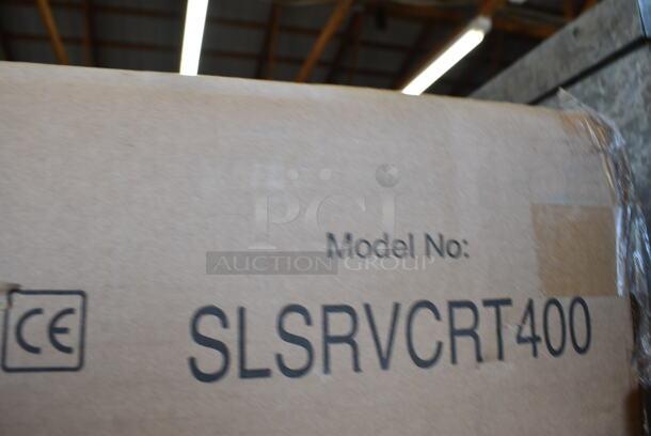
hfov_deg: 67.3
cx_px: 326
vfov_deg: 48.0
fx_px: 489
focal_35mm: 27
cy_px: 218
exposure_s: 1/60
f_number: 7.1
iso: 400
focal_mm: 18
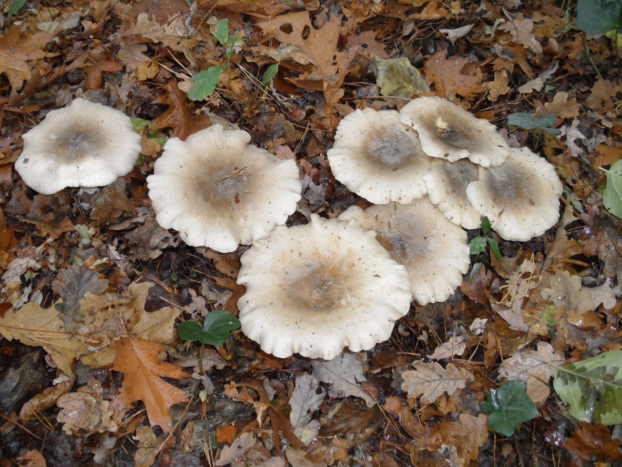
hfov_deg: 46.8
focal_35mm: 40
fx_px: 719
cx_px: 311
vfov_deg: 36.0
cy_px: 234
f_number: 3.6
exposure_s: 1/45
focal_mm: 6.5
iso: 200
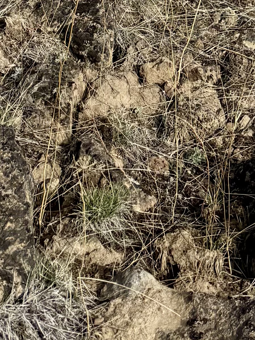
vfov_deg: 13.5
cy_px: -431
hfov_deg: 12.7
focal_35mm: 114
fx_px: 1120
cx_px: 294
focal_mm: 6.76
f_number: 1.78
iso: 80
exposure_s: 1/5814
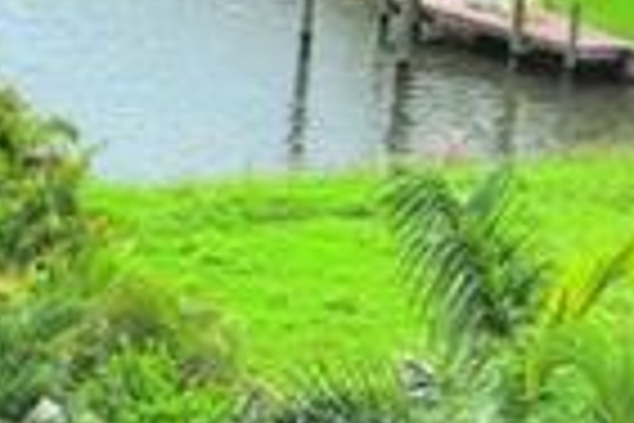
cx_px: -971
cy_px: 166
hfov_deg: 8.7
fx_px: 3716
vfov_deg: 6.5
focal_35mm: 211
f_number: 2.8
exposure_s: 1/1835
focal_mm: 10.6
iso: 101
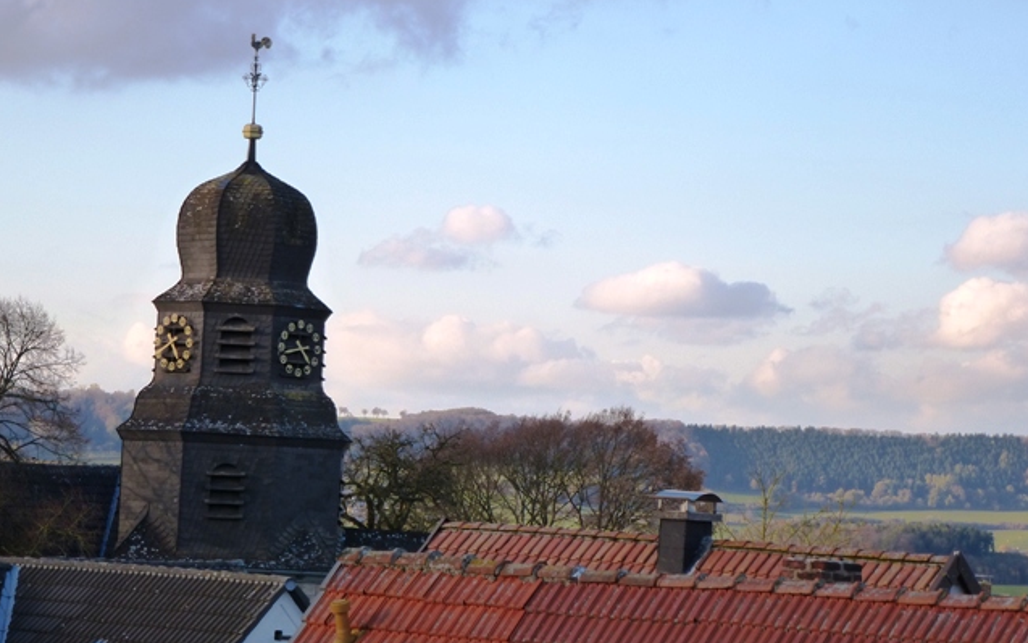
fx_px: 4622
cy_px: 292
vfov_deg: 7.9
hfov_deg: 12.7
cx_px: 513
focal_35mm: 165
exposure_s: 1/250
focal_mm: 27.7
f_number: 5.3
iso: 160
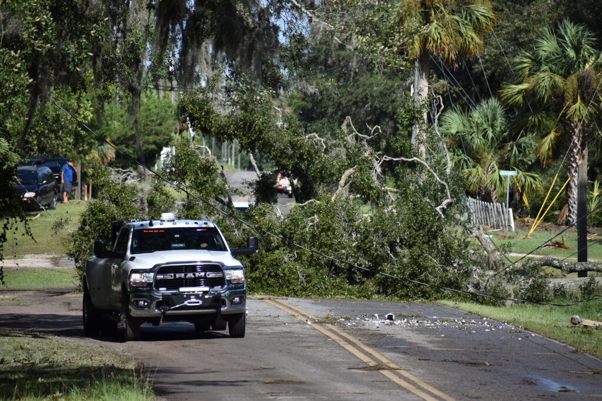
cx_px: 301
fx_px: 5770
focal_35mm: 345
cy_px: 200
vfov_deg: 4.0
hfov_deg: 6.0
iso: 220
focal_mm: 230
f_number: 5.6
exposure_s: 1/1000
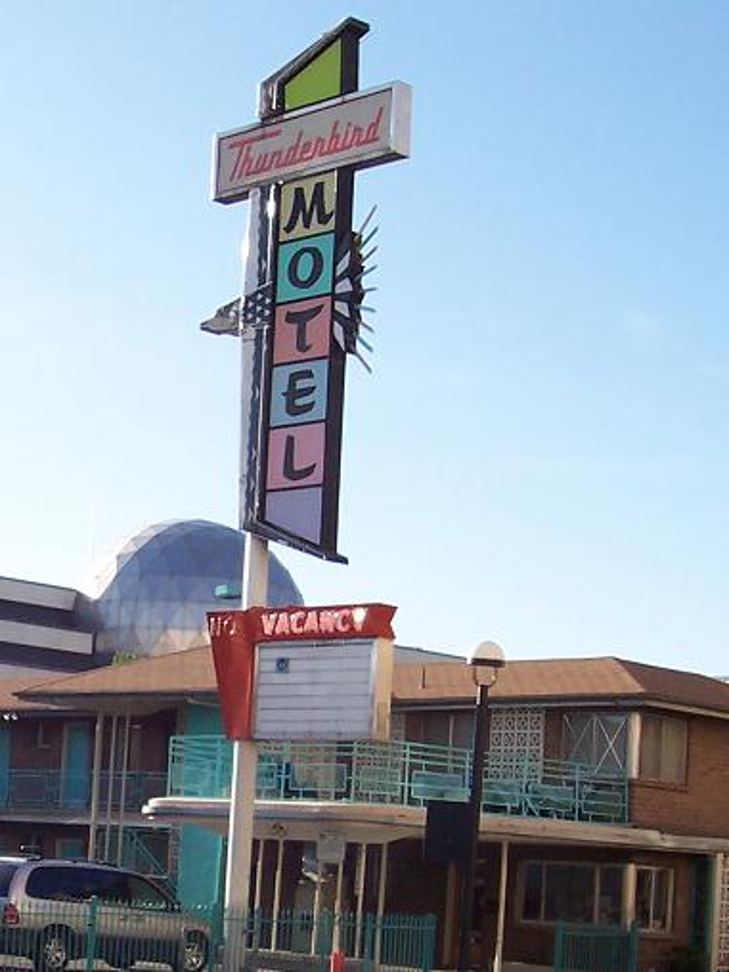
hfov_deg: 38.7
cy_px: 486
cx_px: 364
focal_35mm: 37
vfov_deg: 50.1
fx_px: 1039
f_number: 5.6
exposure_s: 1/250
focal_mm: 5.6
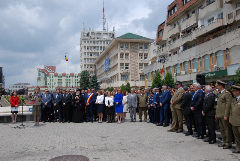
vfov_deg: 40.1
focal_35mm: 33
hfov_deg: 57.2
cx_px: 120
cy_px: 80
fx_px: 220
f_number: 7.1
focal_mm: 22
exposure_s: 1/200
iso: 100
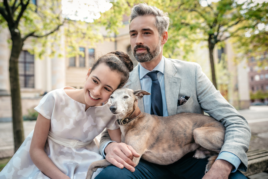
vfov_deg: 37.9
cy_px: 90
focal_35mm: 35
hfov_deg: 54.4
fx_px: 261
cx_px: 134
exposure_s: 1/320
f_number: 3.2
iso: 360
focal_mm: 35
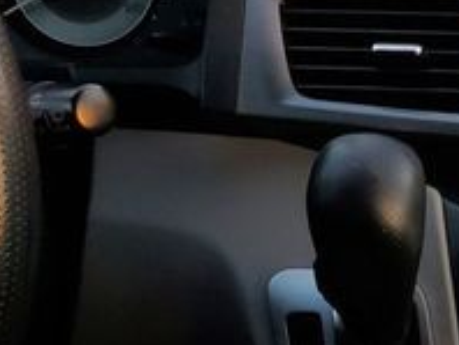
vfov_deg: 17.5
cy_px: 248
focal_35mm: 84
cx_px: 642
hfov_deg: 20.6
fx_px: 1115
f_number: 2.4
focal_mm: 4.3
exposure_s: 1/120
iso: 250
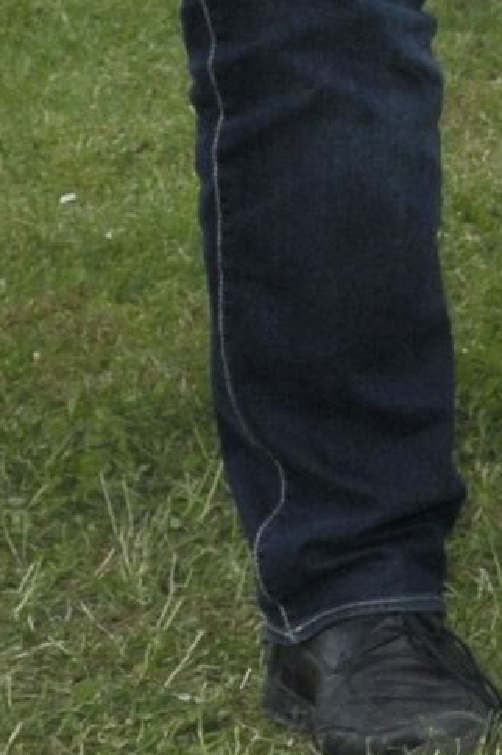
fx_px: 5341
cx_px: 2239
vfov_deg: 7.8
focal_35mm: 255
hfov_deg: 4.7
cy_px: -619
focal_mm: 29
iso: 640
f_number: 9
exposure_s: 1/250
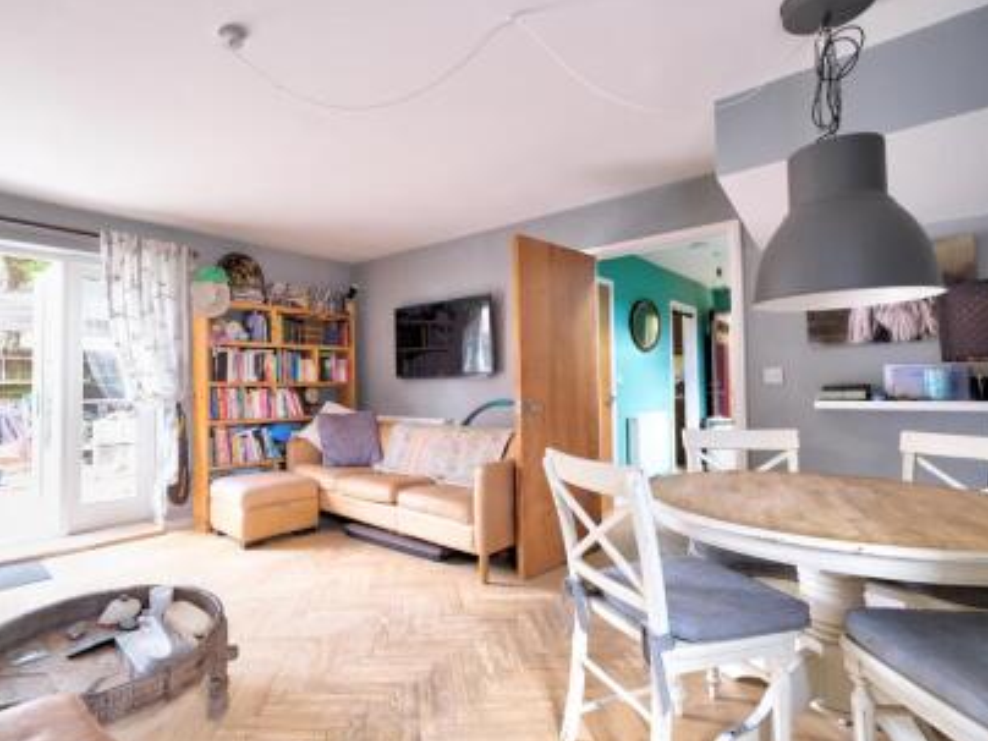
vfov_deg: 74.7
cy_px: 375
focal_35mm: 17
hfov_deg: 90.4
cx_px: 423
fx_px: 485
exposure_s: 1/15
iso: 500
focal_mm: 10
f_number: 4
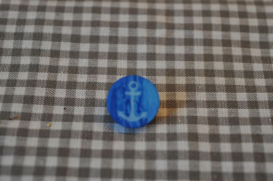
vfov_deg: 16.5
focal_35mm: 82
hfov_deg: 24.7
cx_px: 136
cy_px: 90
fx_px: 625
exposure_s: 1/50
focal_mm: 55
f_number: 5.6
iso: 800
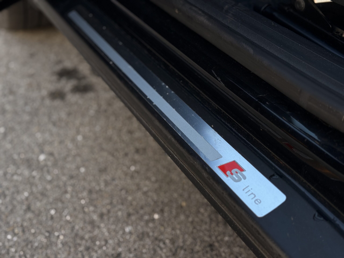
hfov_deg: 39.7
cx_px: 172
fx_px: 477
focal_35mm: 48
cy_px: 129
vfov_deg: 30.3
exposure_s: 1/394
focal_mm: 6.76
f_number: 1.78
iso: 100
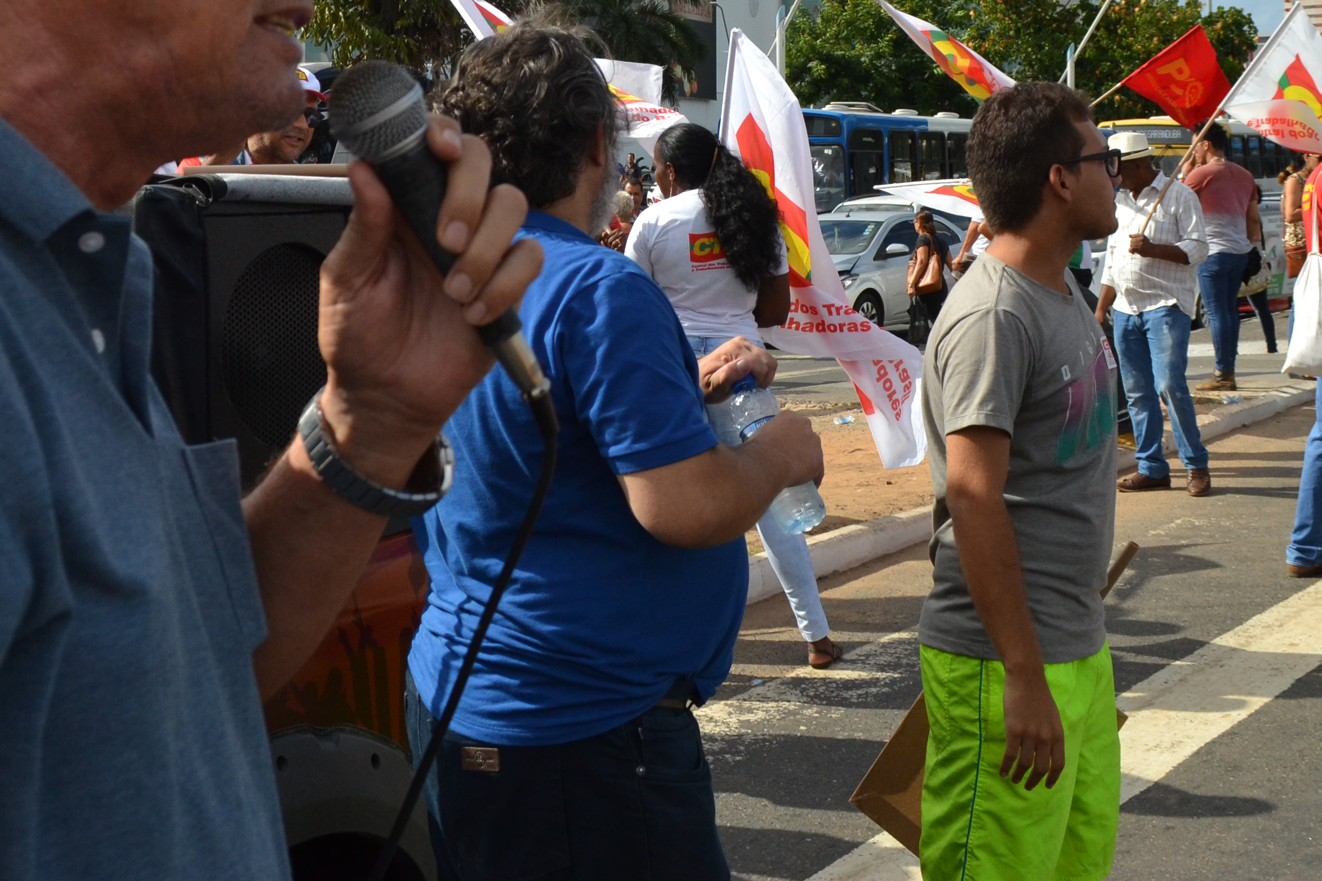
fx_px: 1946
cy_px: 35
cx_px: 661
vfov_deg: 24.5
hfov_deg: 37.5
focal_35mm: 53
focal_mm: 18
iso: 400
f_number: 5.6
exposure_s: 1/1600
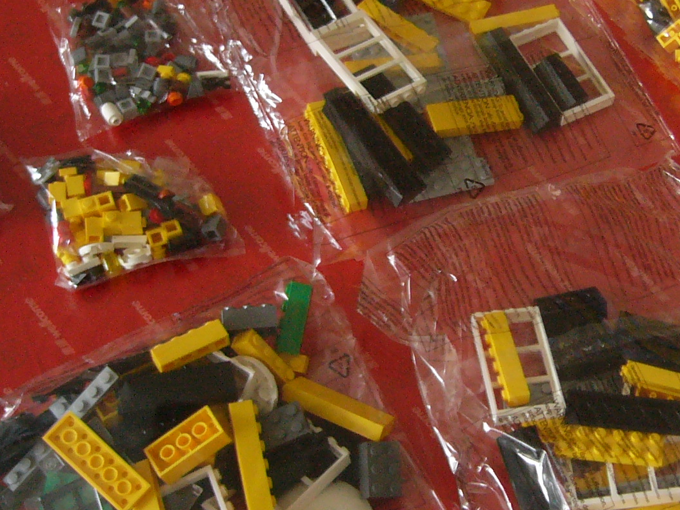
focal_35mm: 68
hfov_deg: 27.8
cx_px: 572
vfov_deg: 21.6
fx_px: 1336
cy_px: 242
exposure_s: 1/8
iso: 200
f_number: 2.8
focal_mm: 5.8
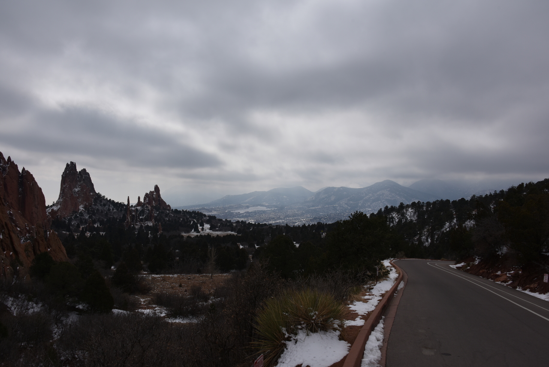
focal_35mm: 28
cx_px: 274
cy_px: 184
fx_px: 427
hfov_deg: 65.5
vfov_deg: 46.4
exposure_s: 1/800
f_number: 11
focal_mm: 28
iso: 100
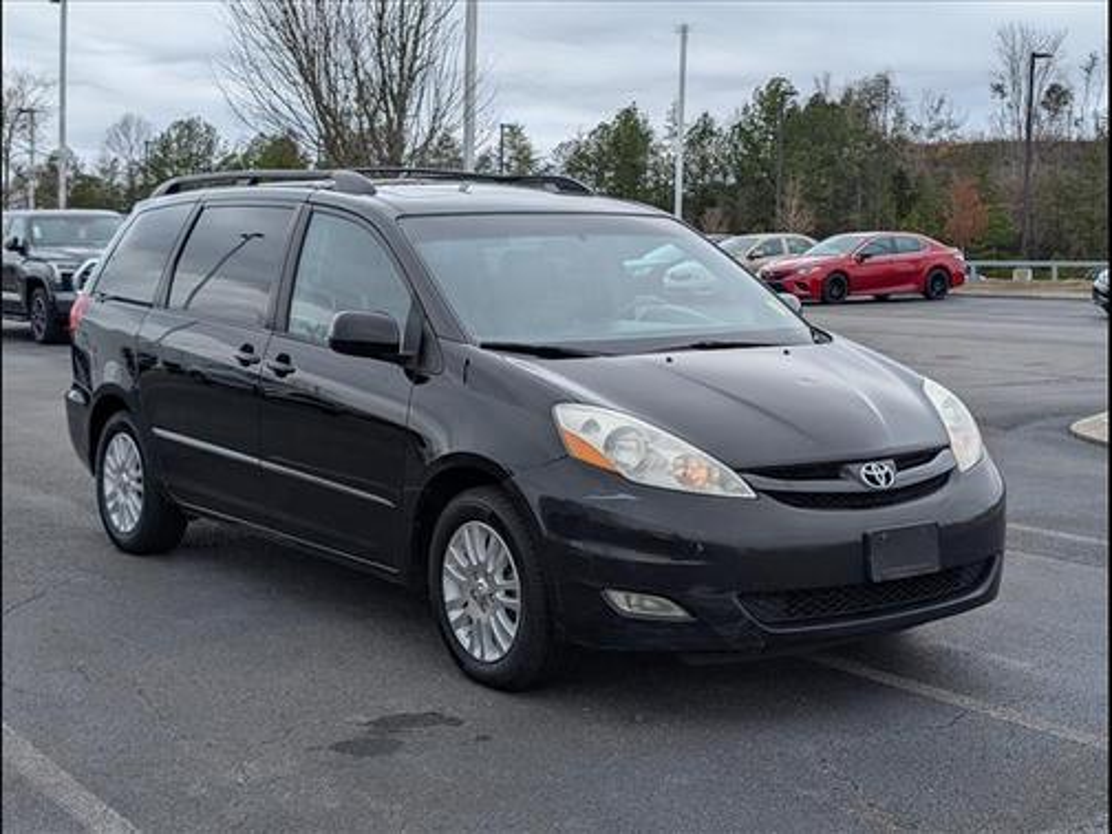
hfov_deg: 38.9
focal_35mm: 49
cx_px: 556
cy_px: 417
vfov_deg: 29.7
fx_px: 1574
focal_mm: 6.9
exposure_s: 1/435
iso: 21
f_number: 1.68
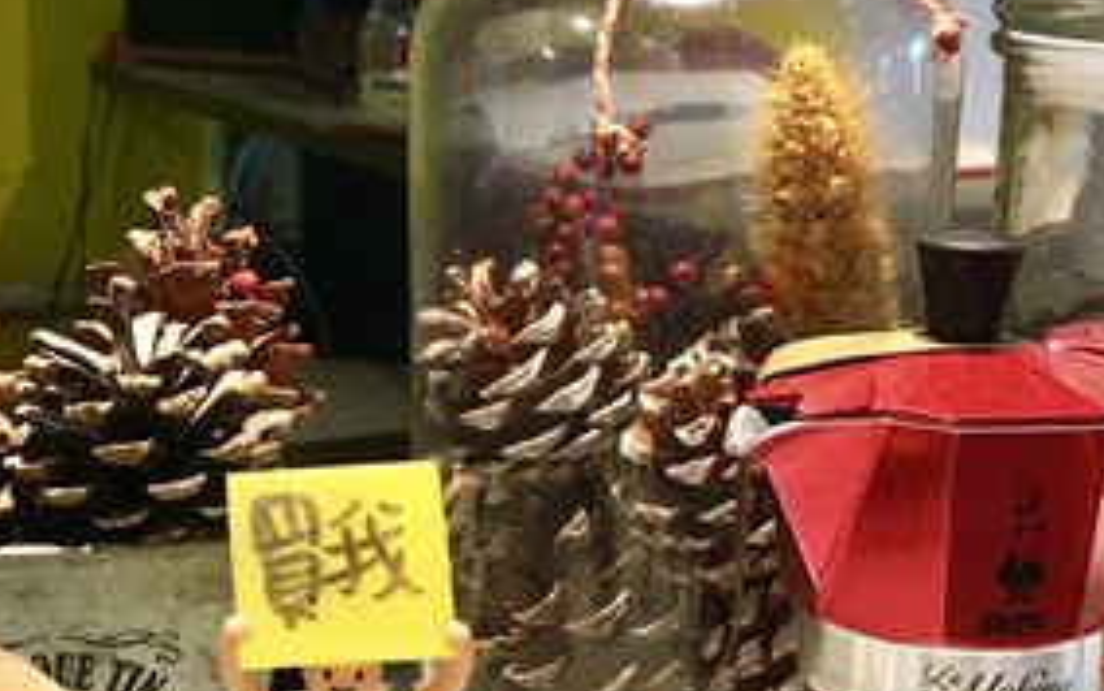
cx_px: 148
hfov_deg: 23.3
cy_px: 453
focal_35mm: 87
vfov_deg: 15.0
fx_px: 2618
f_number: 2.2
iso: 32
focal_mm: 4.15
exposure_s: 1/30
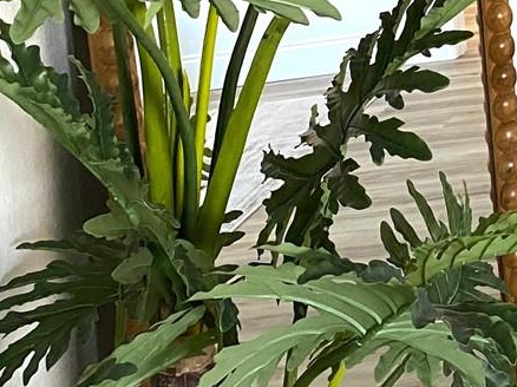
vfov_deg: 14.9
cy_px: -112
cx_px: 733
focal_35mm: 95
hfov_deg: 18.7
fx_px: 1418
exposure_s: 1/60
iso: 250
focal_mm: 4.25
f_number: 1.8
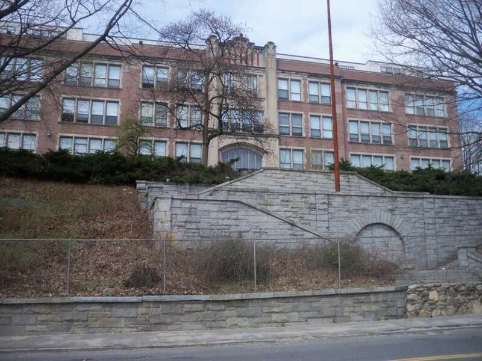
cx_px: 241
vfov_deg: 37.7
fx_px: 529
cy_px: 180
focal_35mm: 38
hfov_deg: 49.0
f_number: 3.5
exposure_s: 1/500
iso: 80
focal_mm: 6.3
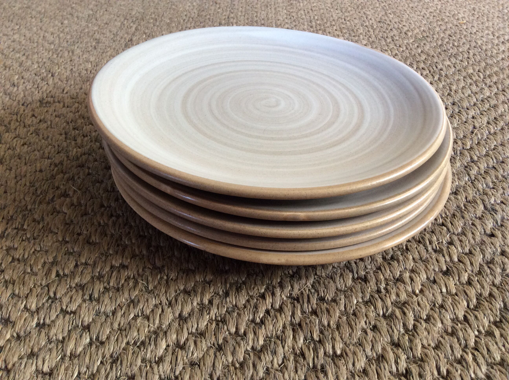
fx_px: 470
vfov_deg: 44.1
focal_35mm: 32
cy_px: 190
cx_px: 254
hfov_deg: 56.9
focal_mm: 3.3
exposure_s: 1/25
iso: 100
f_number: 2.4
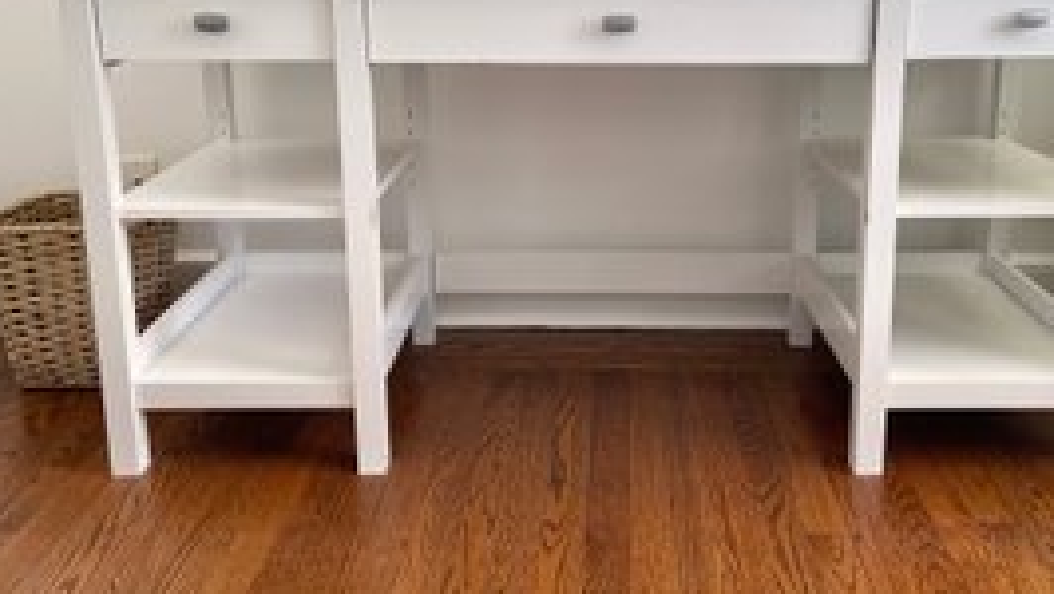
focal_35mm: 35
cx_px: 590
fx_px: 979
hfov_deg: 56.4
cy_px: 168
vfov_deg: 33.3
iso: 125
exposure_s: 1/121
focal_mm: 5.1
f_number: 1.6
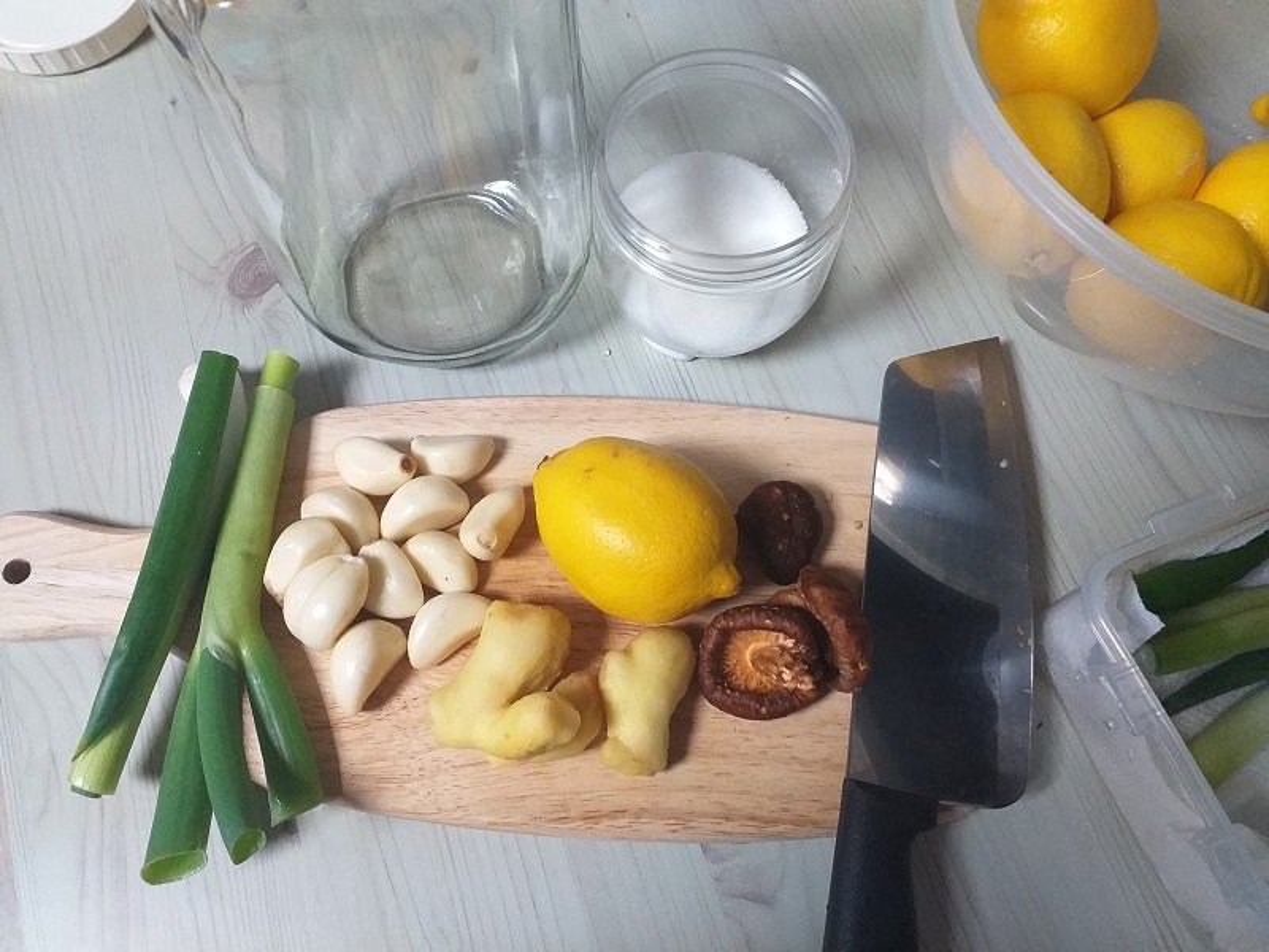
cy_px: 476
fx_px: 953
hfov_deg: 67.3
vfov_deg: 53.1
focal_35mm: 26
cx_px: 634
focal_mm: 3.6
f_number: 1.9
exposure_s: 1/50
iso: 200
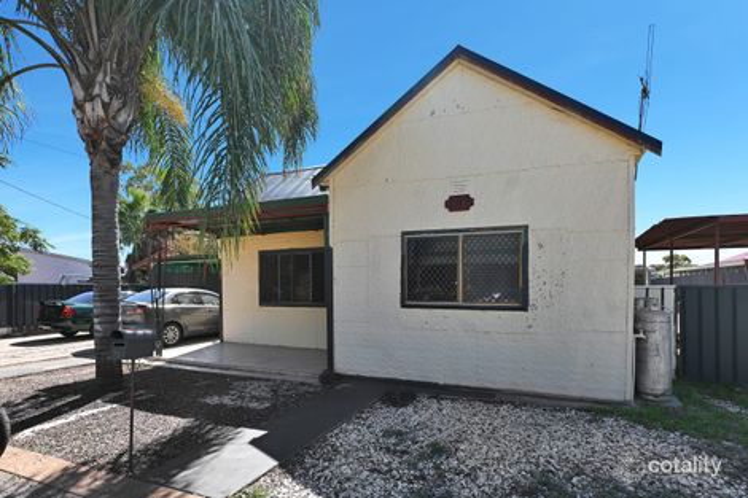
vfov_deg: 67.3
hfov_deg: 90.0
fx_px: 374
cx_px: 374
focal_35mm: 18
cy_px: 249
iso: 100
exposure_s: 1/200
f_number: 7.1
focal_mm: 12
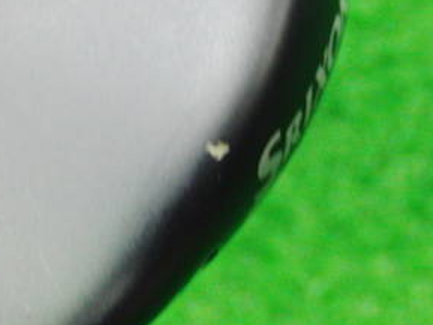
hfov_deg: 23.8
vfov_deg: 18.0
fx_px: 1026
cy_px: 199
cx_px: 220
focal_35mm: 82
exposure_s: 1/15
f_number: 3.6
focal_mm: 6.42
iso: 400
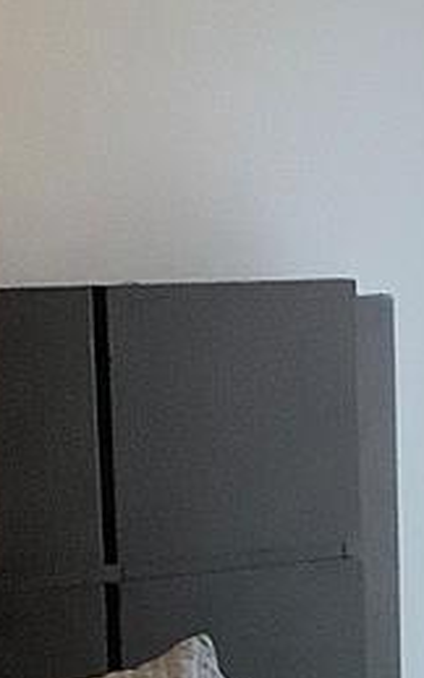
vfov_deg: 10.3
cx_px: 547
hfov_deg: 6.7
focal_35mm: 195
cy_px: 1118
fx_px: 3603
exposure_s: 1/60
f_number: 2.4
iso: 320
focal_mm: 3.3
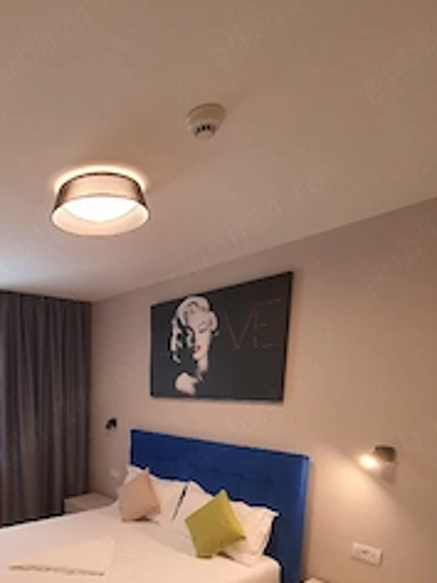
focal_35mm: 22
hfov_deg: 57.6
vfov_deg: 70.1
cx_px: 104
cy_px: 452
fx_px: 370
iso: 160
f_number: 2.2
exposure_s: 1/50
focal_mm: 1.8
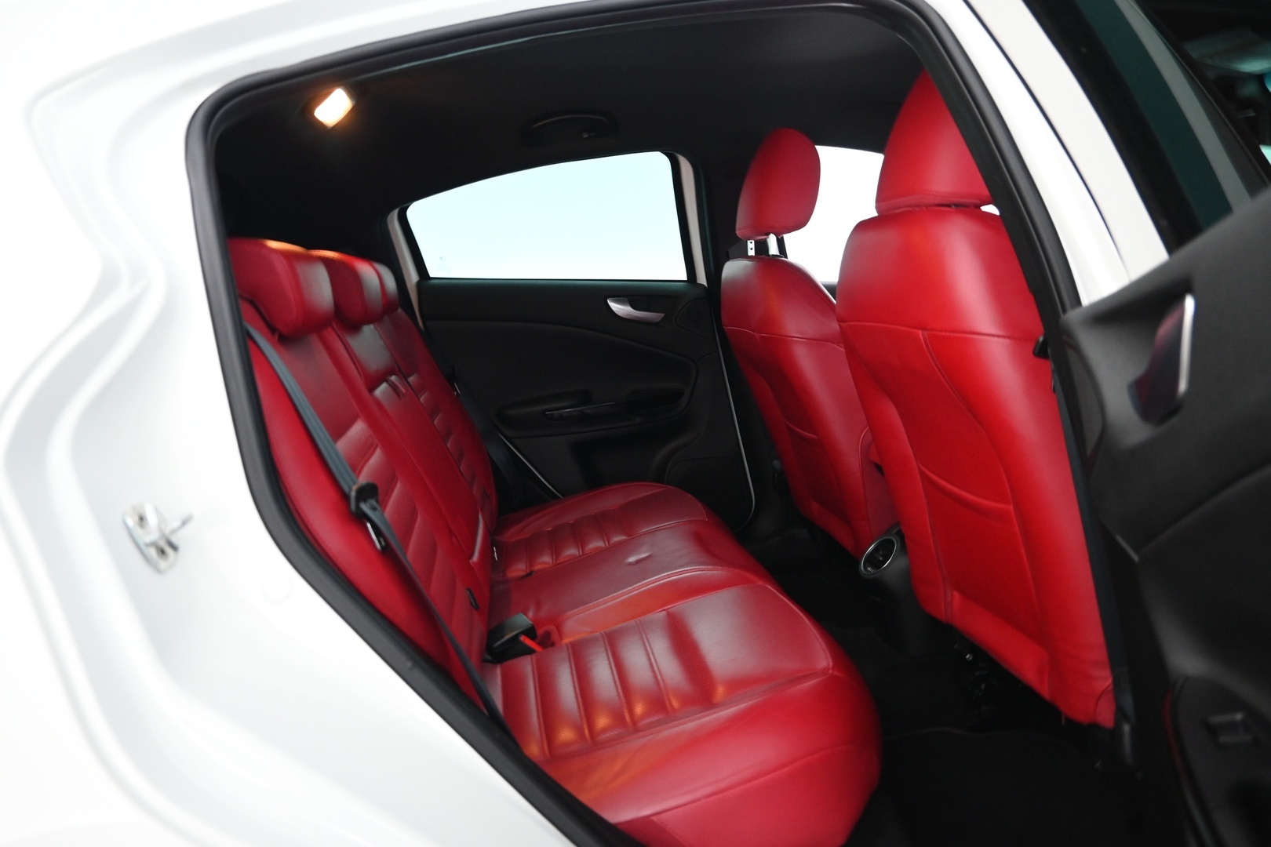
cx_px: 636
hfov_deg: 73.7
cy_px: 424
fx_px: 847
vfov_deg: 53.1
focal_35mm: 24
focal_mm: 16
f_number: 3.5
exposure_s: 1/13
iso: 1600
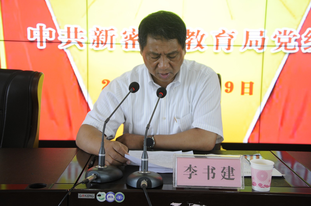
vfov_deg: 25.7
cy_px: 103
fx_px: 453
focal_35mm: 52
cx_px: 156
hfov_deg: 37.9
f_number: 4.5
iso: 800
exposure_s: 1/60
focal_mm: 35
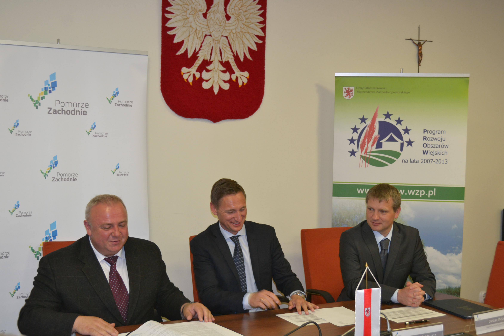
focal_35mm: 45
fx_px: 623
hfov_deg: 44.0
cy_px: 167
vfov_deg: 30.2
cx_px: 248
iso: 560
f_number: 4.5
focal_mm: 29
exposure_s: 1/30
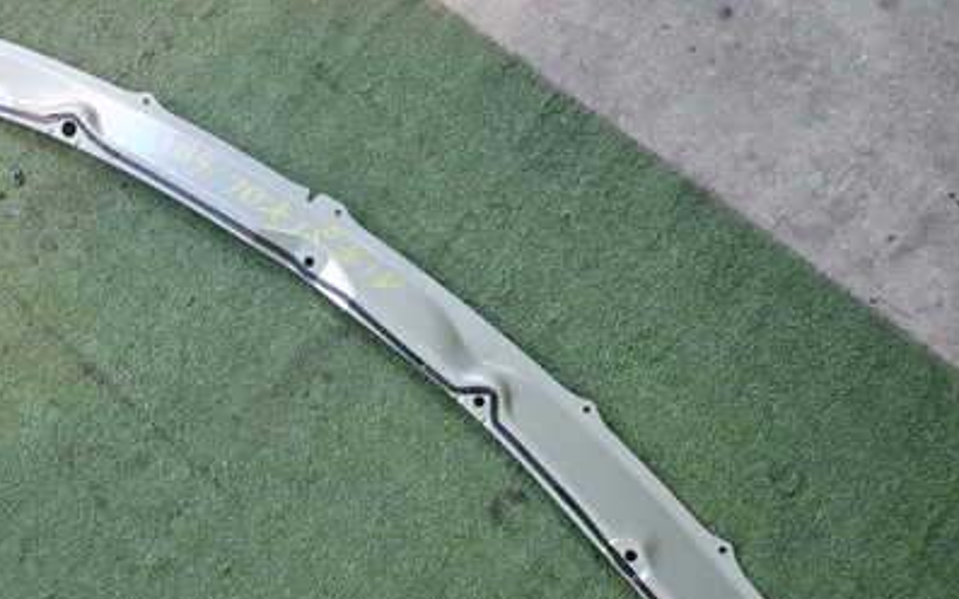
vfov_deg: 31.9
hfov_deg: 48.8
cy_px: 348
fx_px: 1045
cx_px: 358
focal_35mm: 40
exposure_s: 1/60
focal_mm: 4.5
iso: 320
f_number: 2
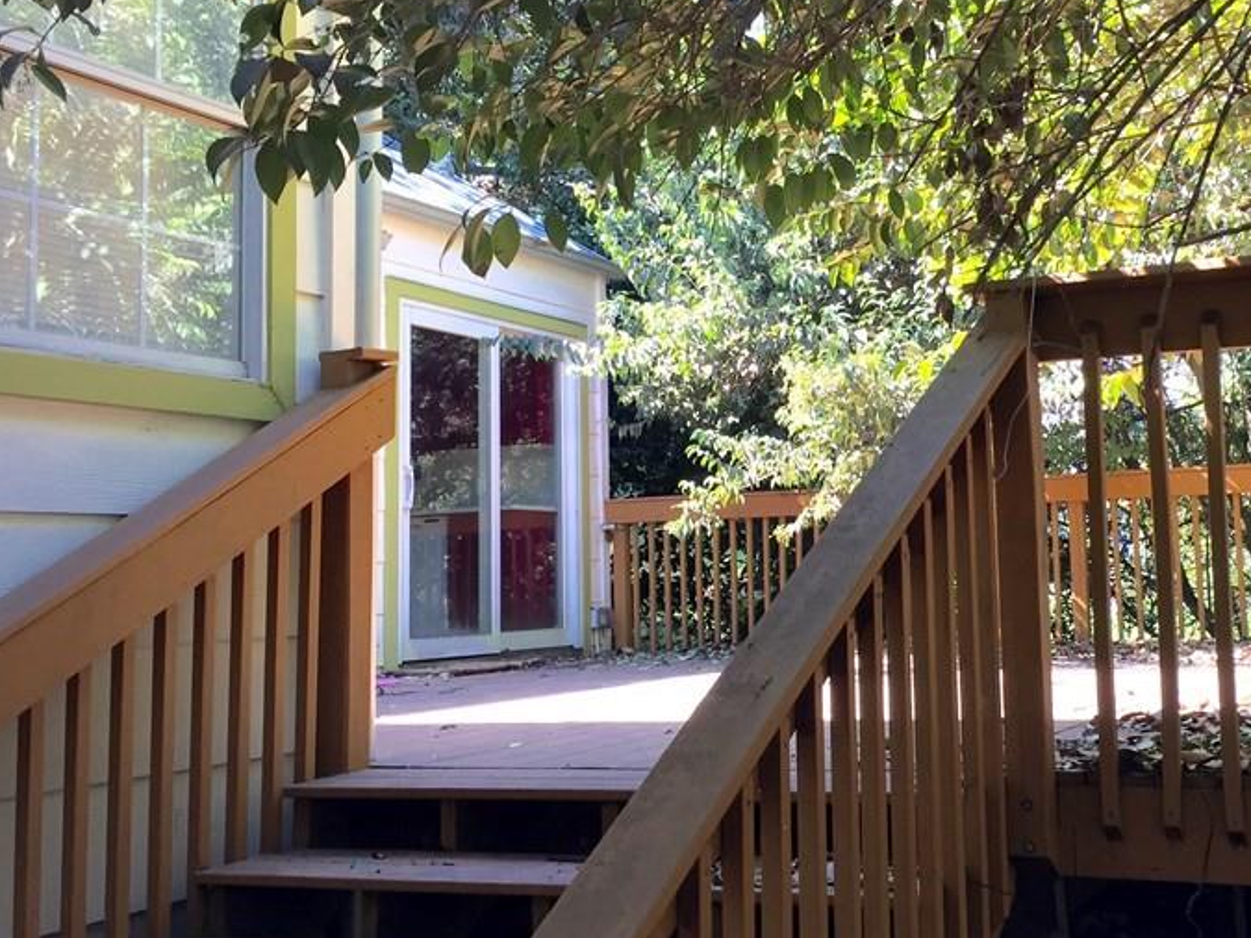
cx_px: 914
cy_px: 421
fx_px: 1590
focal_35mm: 44
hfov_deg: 41.9
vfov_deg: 32.8
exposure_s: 1/120
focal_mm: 4.15
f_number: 2.2
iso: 50
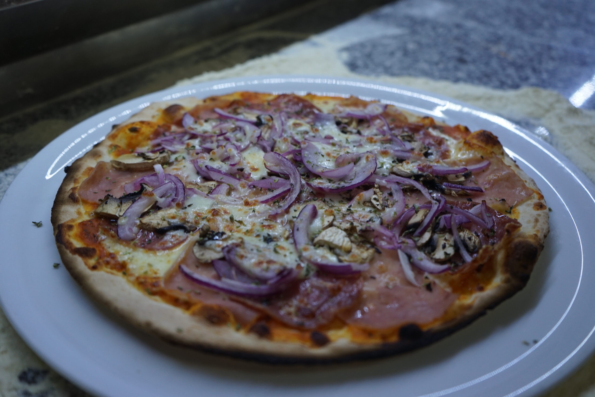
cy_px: 198
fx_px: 612
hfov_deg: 51.9
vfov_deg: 35.9
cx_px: 298
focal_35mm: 37
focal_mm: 37
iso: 640
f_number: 4
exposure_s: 1/160
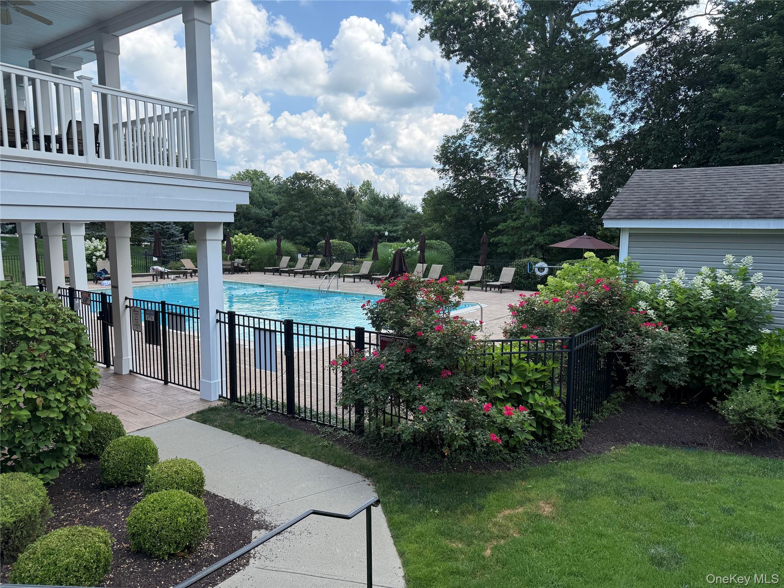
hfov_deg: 71.6
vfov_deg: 56.8
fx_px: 544
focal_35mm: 24
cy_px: 294
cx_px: 392
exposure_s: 1/1770
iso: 100
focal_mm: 6.76
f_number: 1.78
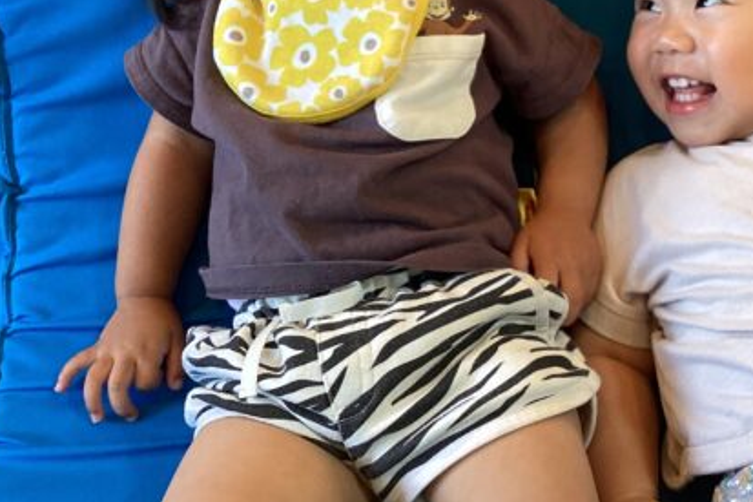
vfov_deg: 22.2
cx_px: 562
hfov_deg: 32.8
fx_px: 1254
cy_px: 66
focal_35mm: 60
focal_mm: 3.3
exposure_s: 1/50
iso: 64
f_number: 2.4
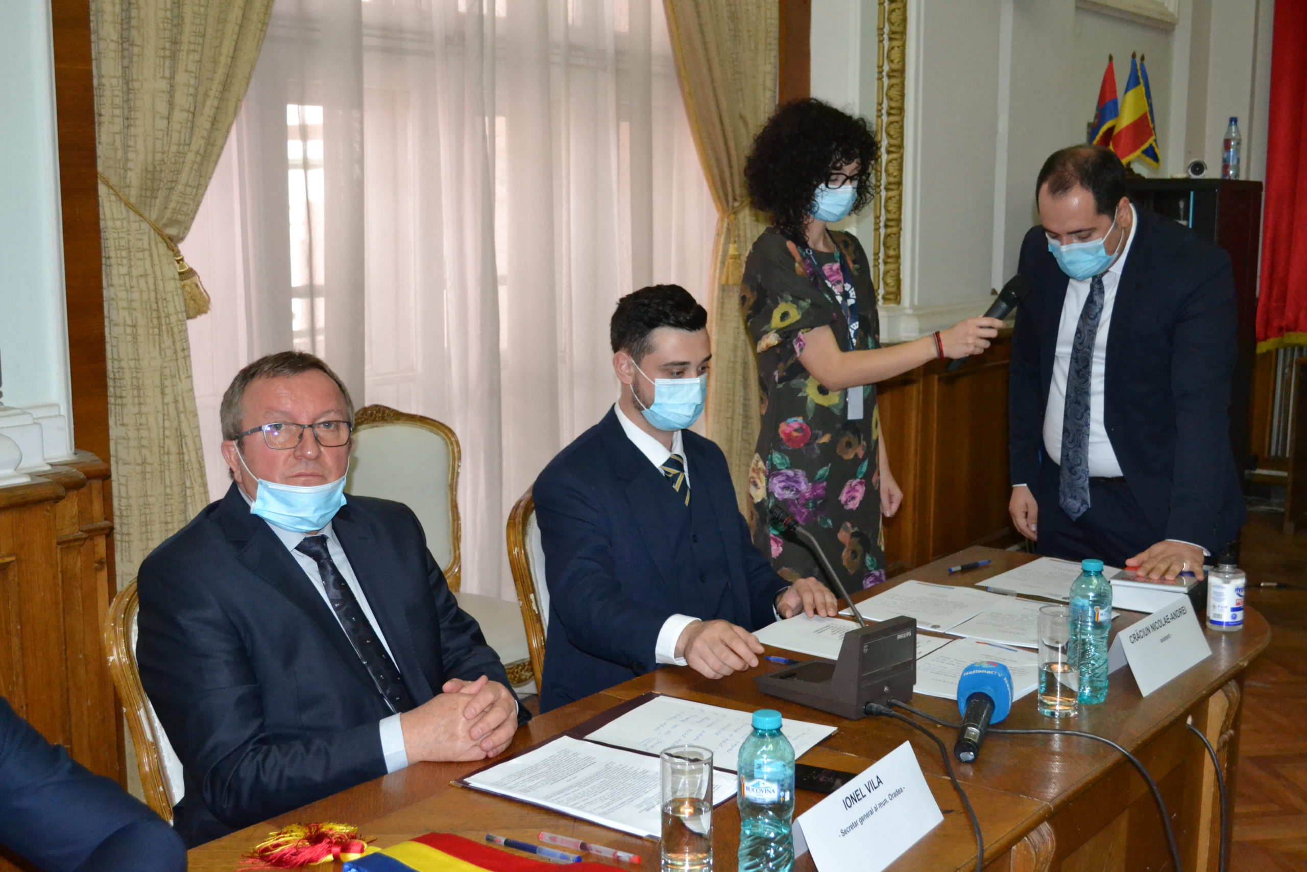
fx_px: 1525
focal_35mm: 42
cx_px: 654
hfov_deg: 46.4
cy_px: 436
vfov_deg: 31.9
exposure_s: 1/60
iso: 3200
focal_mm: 28
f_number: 4.5
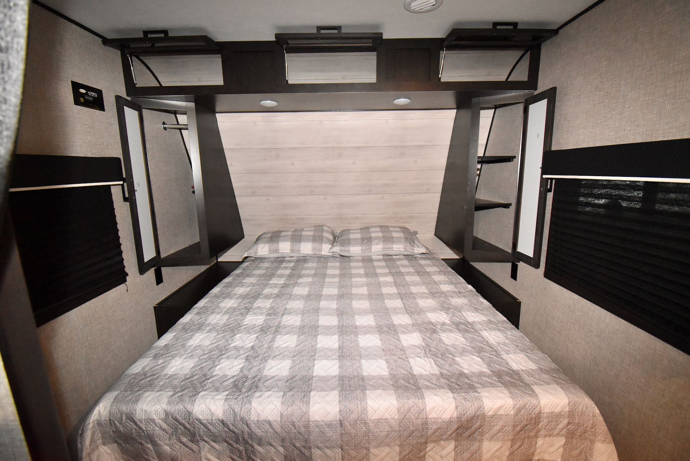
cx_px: 345
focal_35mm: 15
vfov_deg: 77.5
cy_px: 230
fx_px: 288
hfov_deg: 100.3
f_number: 4.5
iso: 4000
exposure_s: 1/60
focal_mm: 10
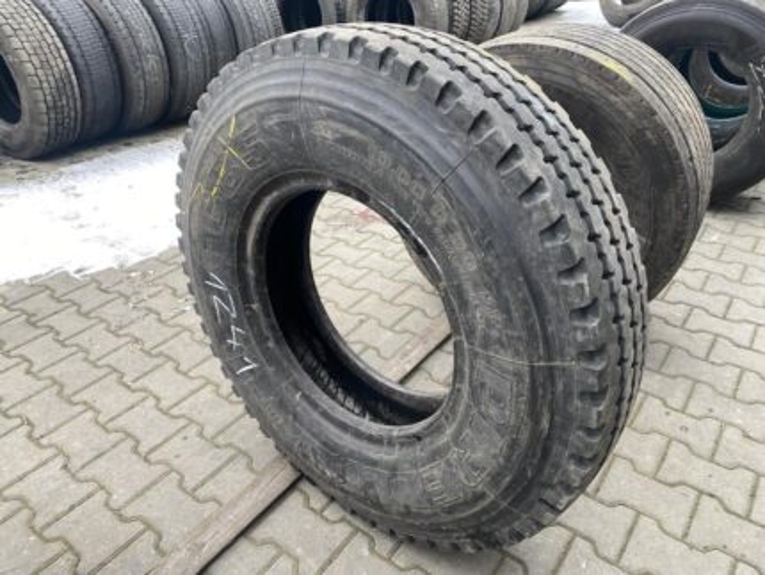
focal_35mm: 26
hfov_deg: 67.3
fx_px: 575
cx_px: 382
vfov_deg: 53.1
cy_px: 288
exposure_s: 1/100
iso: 80
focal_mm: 4.25
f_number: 1.8
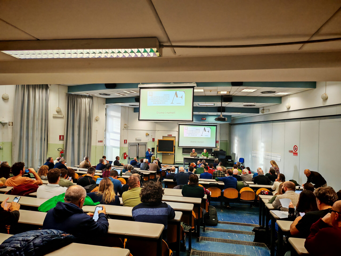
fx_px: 246
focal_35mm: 25
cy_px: 128
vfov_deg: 54.9
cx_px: 170
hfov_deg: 69.4
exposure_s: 1/100
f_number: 1.9
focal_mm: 5.3
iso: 200
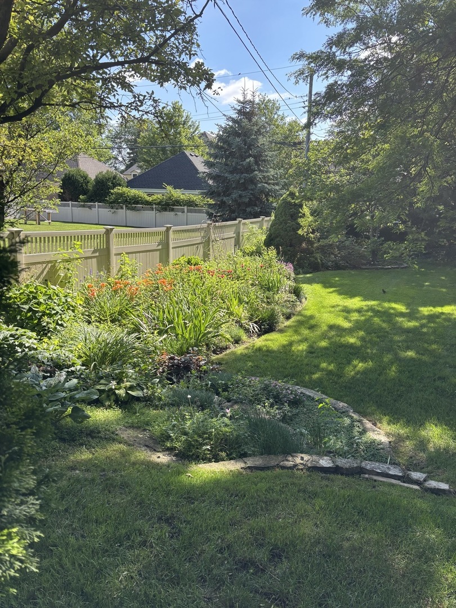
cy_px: 304
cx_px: 228
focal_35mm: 26
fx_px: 457
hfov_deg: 53.1
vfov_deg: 67.3
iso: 50
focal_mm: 5.96
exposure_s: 1/811
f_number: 1.6
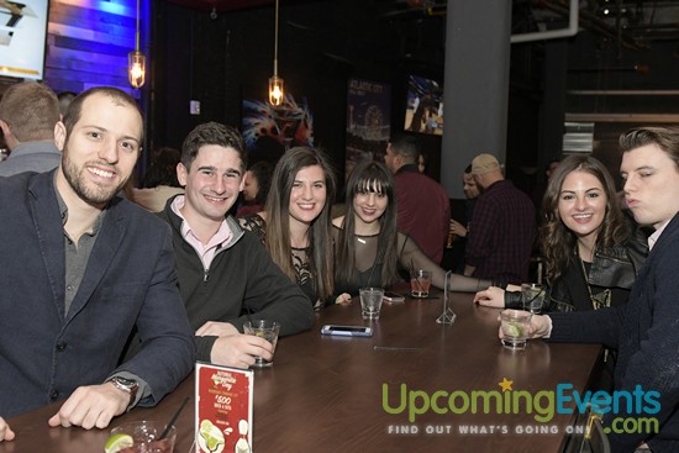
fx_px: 679
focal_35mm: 36
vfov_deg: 36.9
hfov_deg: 53.1
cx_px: 340
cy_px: 226
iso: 2000
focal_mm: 24
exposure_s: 1/100
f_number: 4
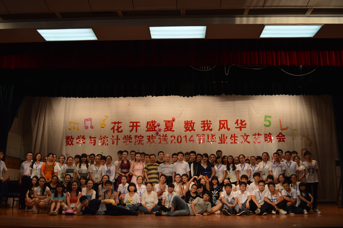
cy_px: 114
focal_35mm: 36
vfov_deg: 36.8
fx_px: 343
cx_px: 172
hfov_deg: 53.2
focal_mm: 24
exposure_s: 1/125
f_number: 5.6
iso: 400
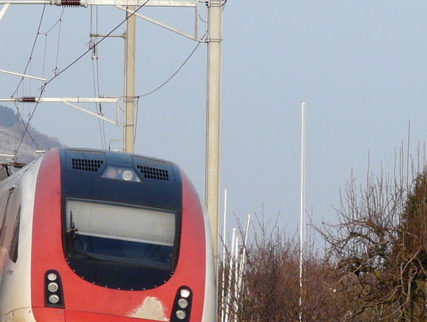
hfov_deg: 8.5
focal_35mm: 233
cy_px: 262
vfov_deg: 6.4
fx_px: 2880
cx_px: 130
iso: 100
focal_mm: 21.6
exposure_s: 1/250
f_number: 5.6
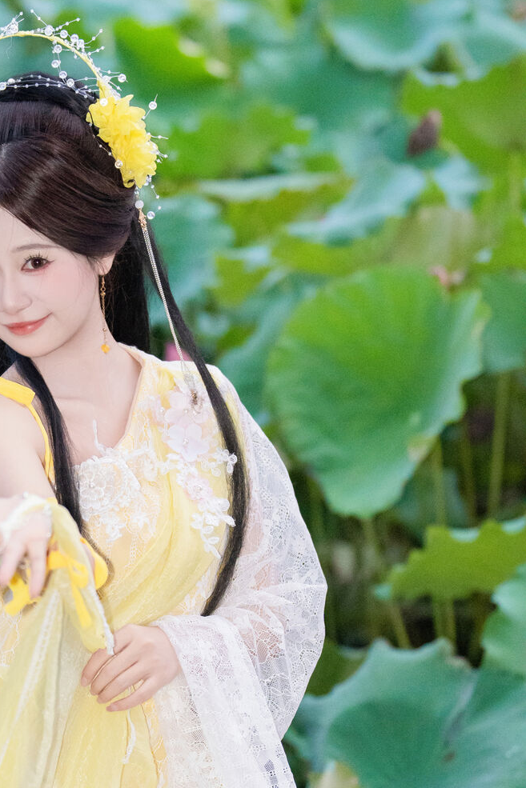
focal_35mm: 137
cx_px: 48
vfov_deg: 15.0
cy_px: 439
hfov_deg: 10.0
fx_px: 3001
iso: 8000
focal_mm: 75
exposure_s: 1/250
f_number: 2.8
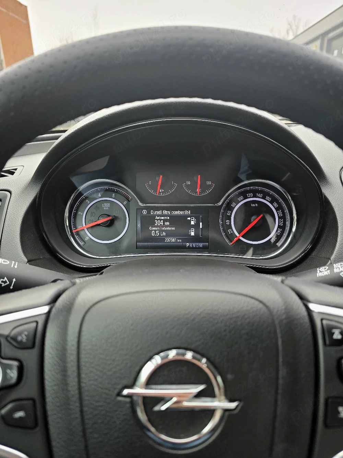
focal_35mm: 23
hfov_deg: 58.9
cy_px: 229
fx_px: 304
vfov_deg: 73.9
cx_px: 172
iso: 50
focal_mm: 6.3
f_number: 1.7
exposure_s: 1/182
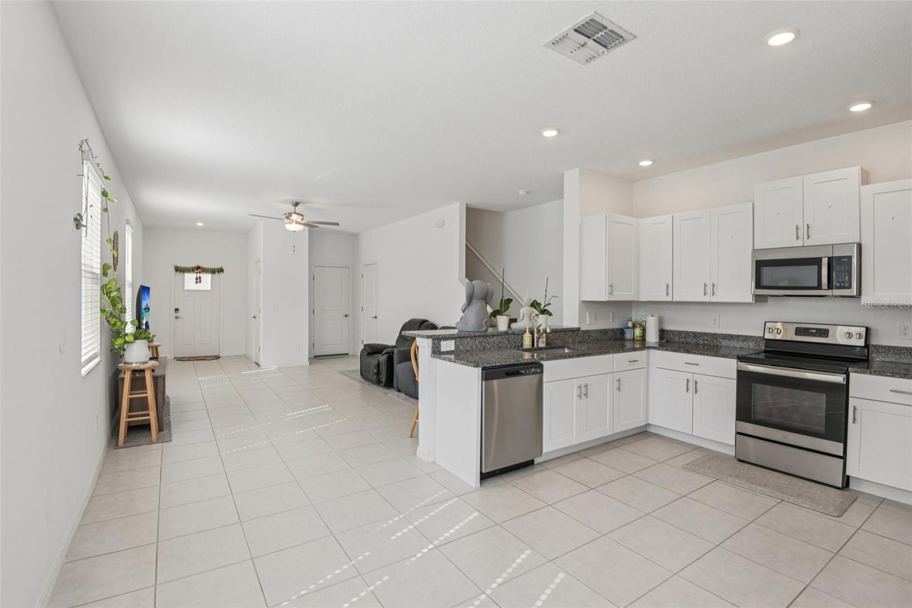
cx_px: 456
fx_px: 405
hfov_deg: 96.7
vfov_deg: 73.7
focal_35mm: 16
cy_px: 304
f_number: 8
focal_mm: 16
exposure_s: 1/100
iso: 400
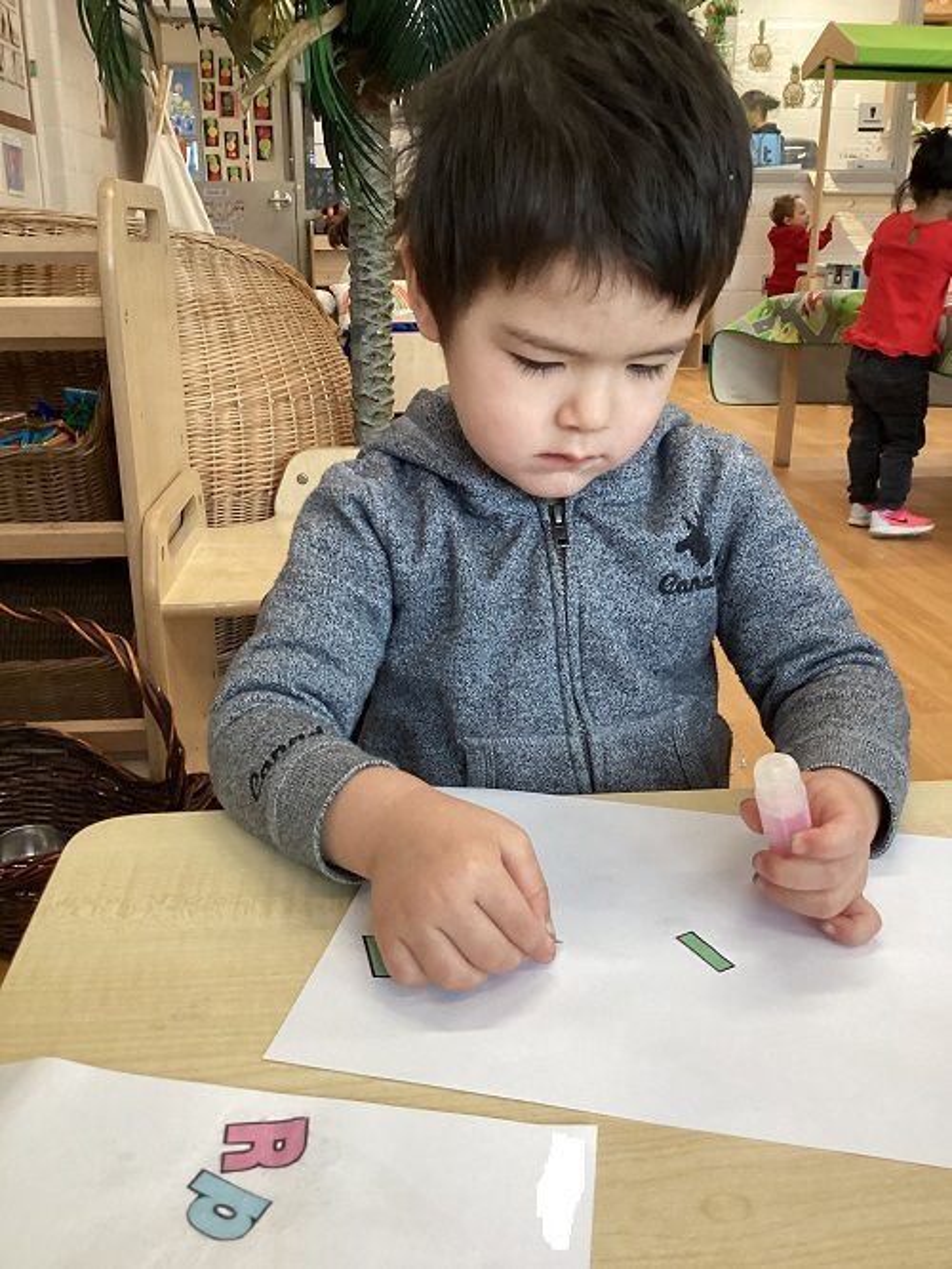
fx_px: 1136
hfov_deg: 45.5
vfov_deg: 58.3
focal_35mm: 31
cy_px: 634
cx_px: 476
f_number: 2.4
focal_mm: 3.3
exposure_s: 1/50
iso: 400
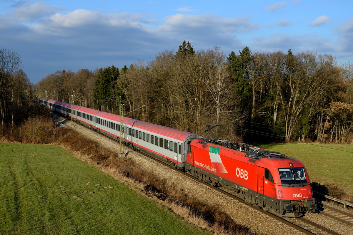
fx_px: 510
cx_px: 176
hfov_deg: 38.2
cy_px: 118
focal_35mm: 52
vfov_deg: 26.0
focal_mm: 52
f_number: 5.6
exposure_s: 1/1600
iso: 250
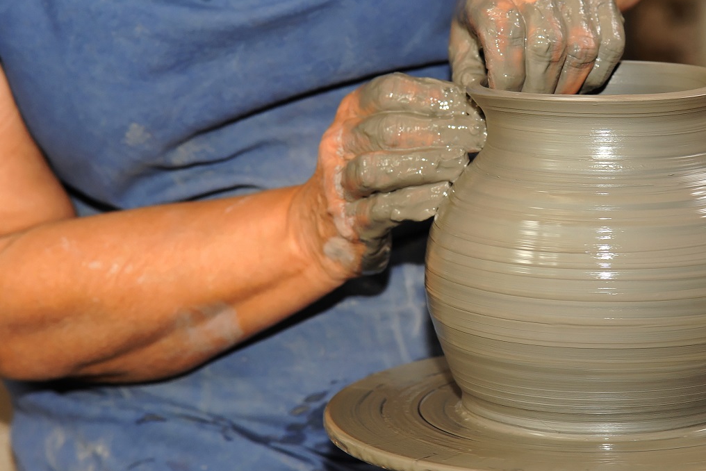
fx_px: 3472
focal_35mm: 177
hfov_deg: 11.6
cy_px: 187
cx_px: 466
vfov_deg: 7.8
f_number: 5.6
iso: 640
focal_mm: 120
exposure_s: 1/60
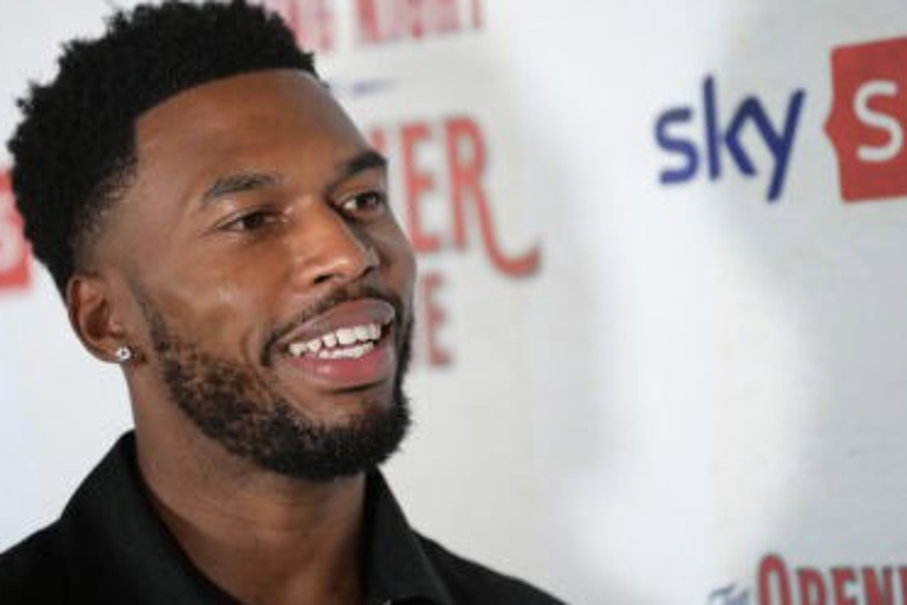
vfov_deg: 6.8
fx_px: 5114
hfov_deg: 10.1
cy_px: 293
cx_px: 397
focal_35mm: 203
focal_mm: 180
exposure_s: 1/400
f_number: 2.8
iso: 5000
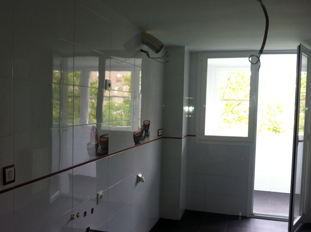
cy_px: 126
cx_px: 147
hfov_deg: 45.8
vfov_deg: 35.0
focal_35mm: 41
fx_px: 368
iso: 100
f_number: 2.8
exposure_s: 1/15
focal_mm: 3.85
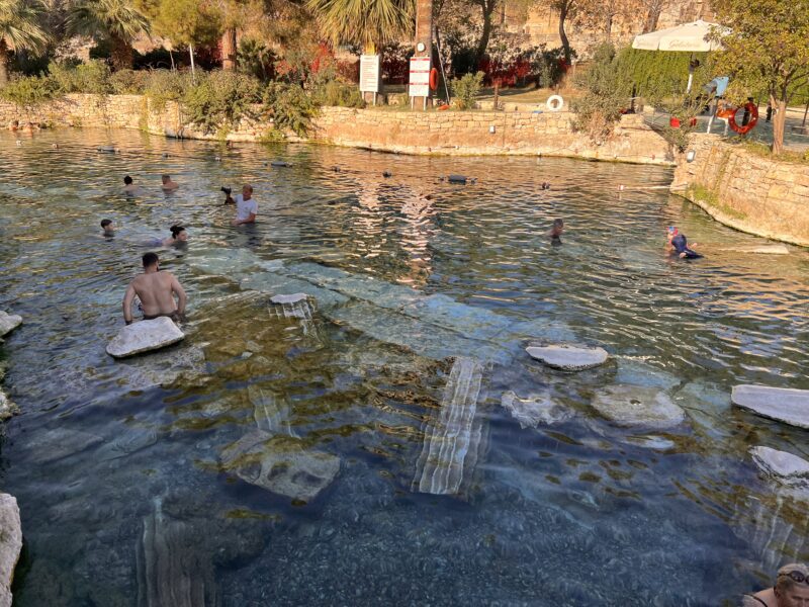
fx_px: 608
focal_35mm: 26
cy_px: 304
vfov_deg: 53.1
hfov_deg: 67.3
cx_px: 404
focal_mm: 5.7
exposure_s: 1/1295
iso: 50
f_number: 1.5
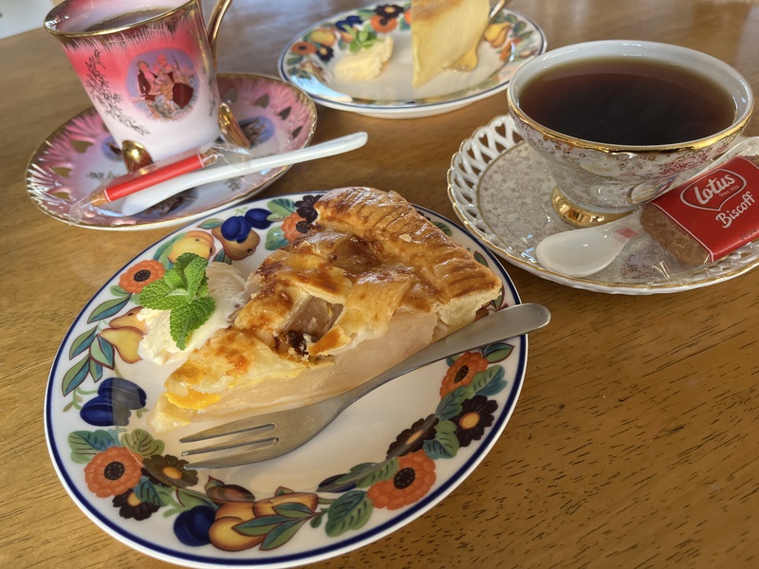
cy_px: 284
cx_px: 380
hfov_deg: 67.3
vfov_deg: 53.1
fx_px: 570
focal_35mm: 26
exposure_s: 1/121
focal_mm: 5.1
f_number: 1.6
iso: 100
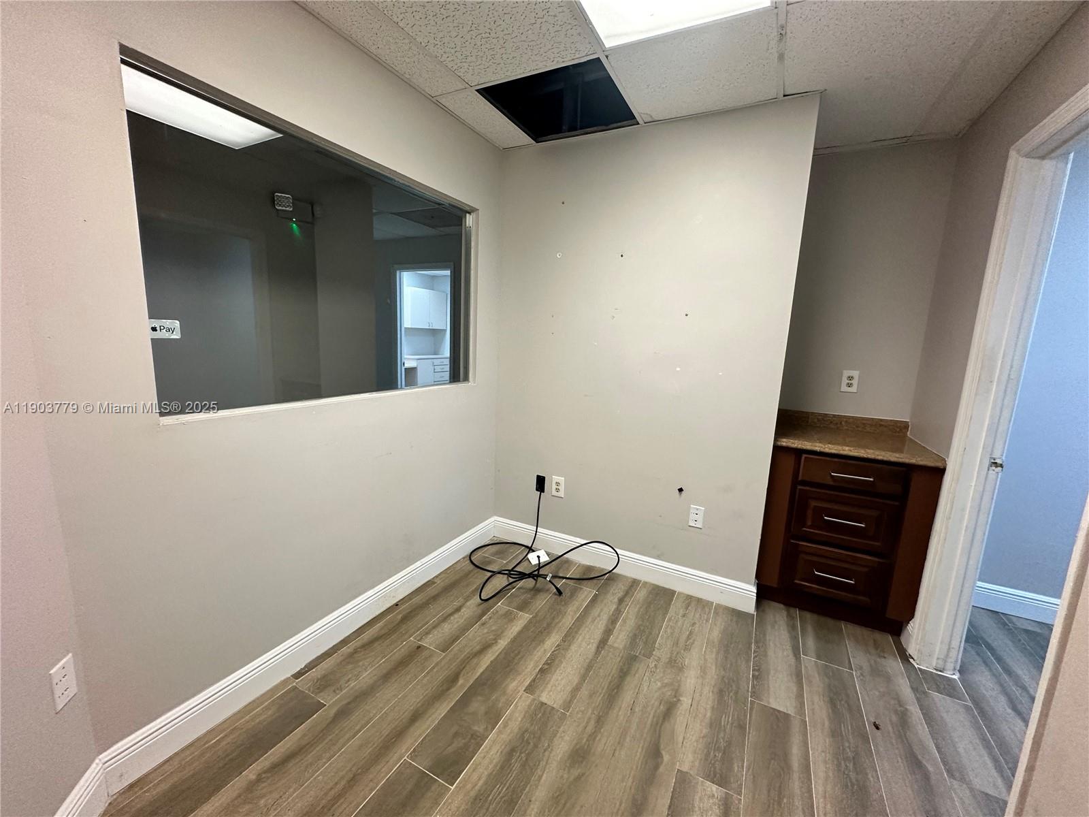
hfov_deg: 102.1
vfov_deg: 85.7
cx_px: 544
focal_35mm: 14
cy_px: 408
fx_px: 440
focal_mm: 2.22
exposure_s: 1/119
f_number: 2.2
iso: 200
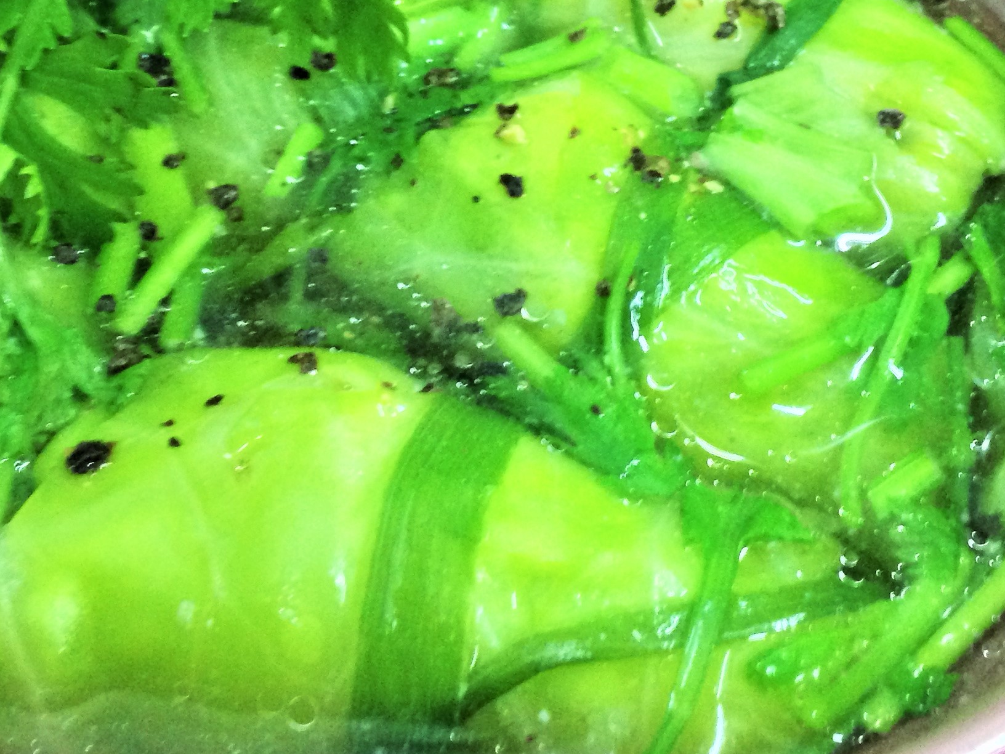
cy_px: 188
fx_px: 1916
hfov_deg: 29.4
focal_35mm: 66
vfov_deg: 22.1
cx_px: 463
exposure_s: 1/17
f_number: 2.4
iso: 400
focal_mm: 4.12
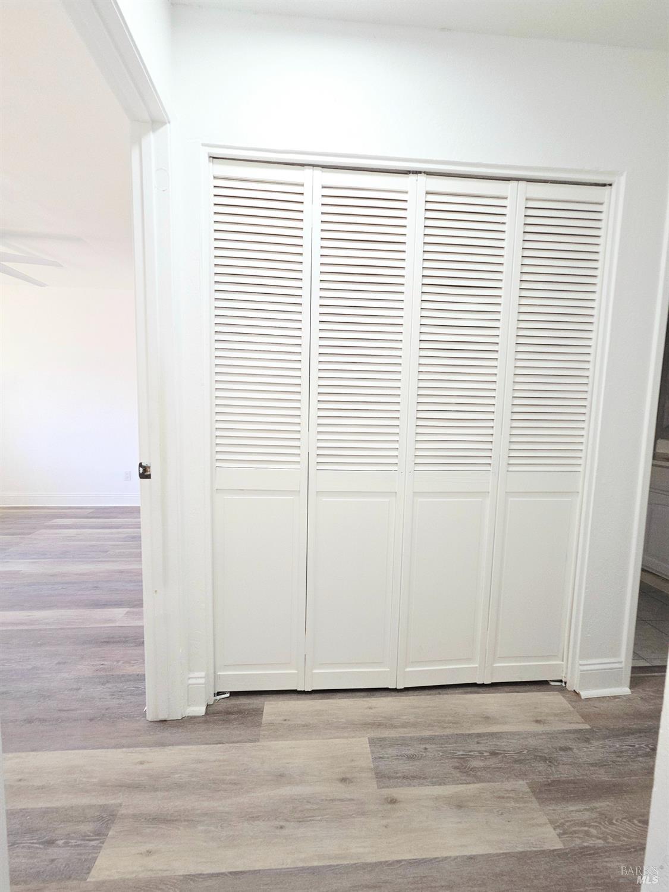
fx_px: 335
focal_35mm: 13
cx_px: 334
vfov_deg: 106.2
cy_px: 446
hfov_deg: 89.9
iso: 64
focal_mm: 2.2
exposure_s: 1/60.2
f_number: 2.2
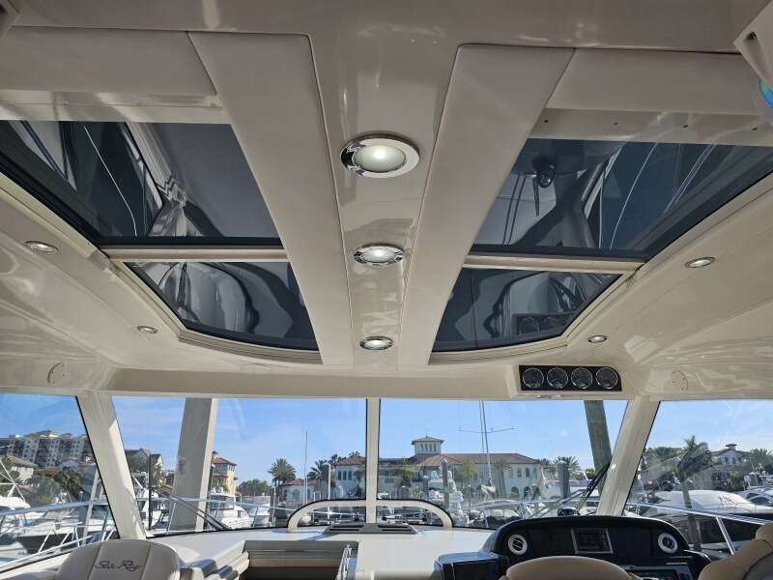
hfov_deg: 73.9
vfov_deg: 58.9
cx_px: 386
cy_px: 290
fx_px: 514
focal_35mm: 23
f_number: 1.7
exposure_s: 1/645
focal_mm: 6.3
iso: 10
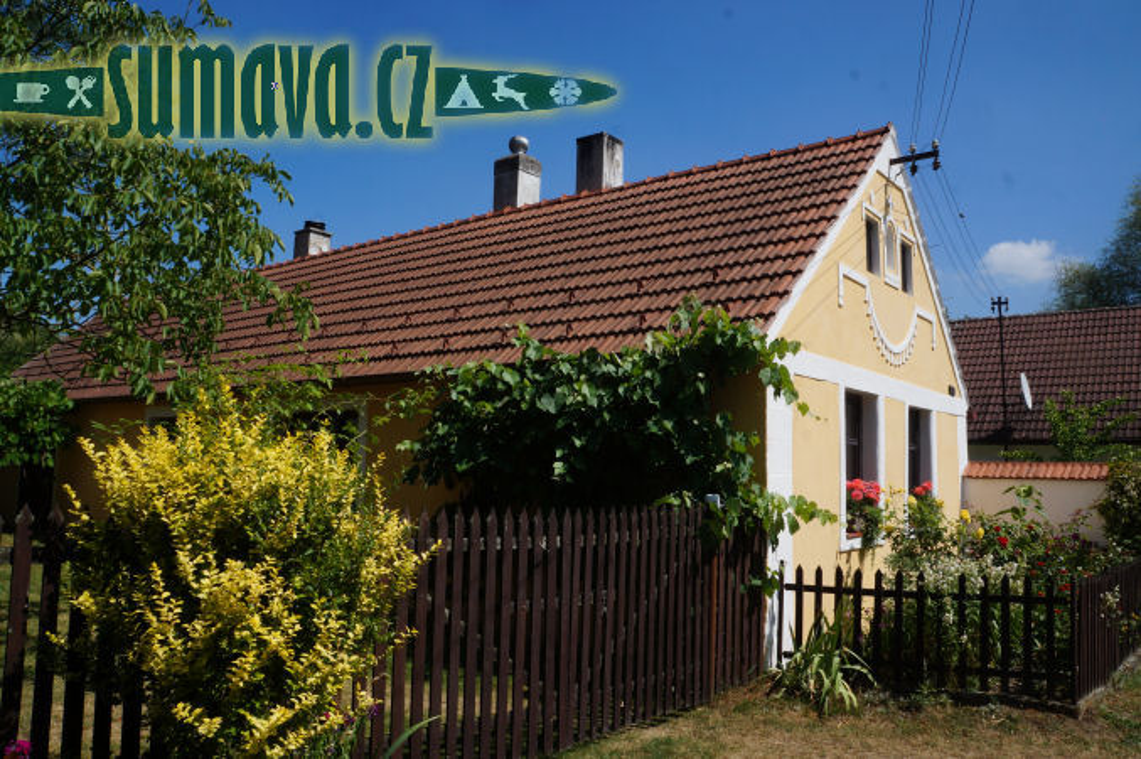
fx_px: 855
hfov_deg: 67.4
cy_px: 380
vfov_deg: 47.8
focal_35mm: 27
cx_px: 570
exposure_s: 1/200
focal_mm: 18
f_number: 16
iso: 200
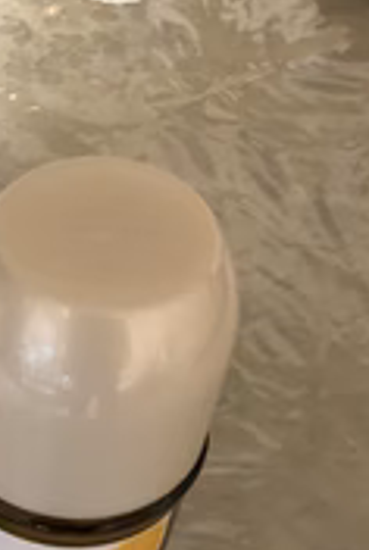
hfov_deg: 19.5
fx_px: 1011
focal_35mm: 66
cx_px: -75
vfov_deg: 27.6
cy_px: 619
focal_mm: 4
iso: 100
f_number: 1.8
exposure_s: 1/9
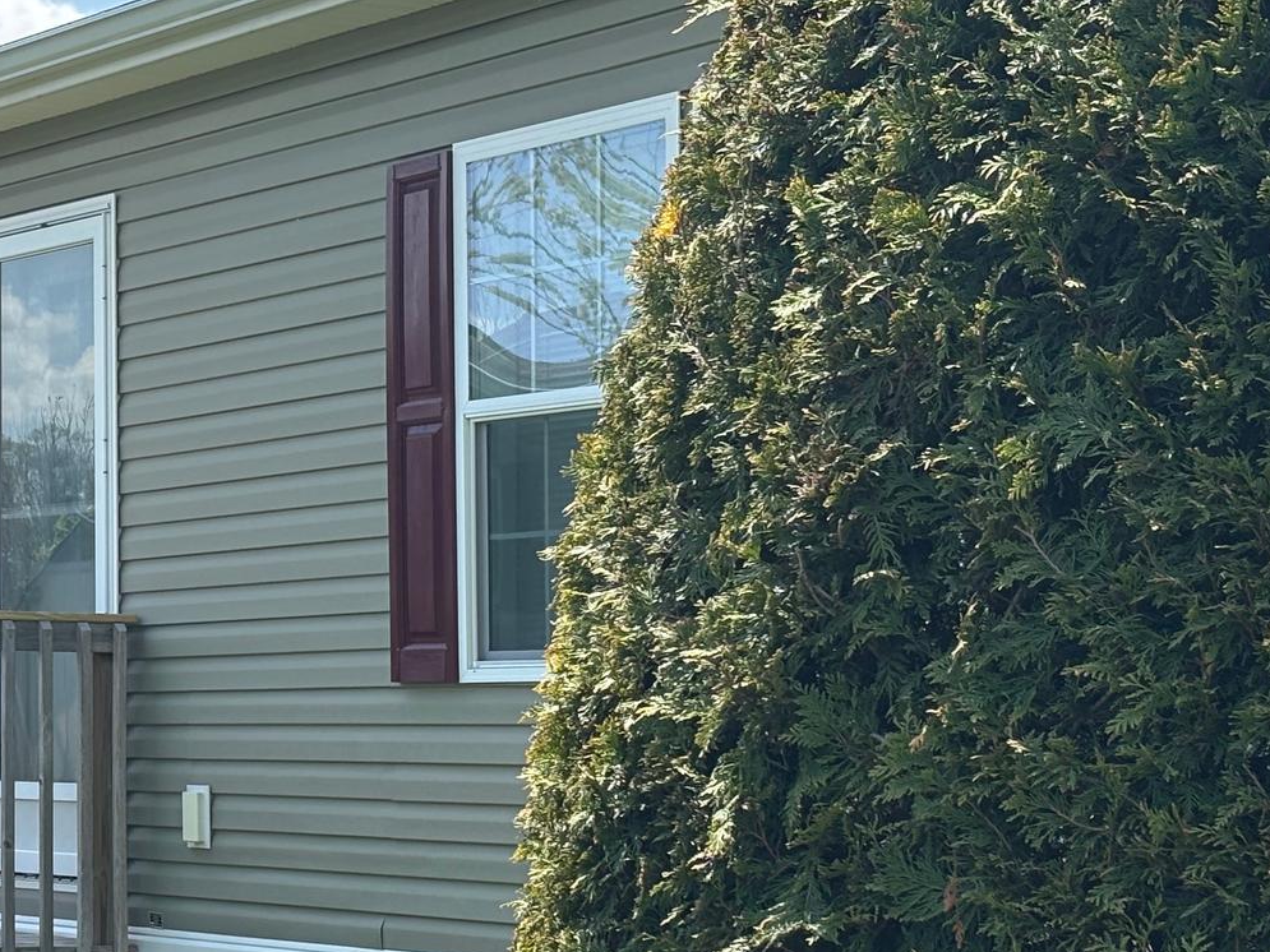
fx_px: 3925
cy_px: 570
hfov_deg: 18.1
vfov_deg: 13.8
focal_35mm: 107
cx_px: 94
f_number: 1.6
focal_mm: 5.96
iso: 32
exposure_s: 1/1616
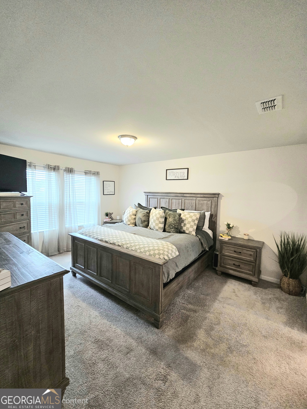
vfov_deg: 106.2
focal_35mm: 13
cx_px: 154
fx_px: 154
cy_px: 204
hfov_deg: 89.9
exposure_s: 1/30
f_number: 2.2
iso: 400
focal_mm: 2.2
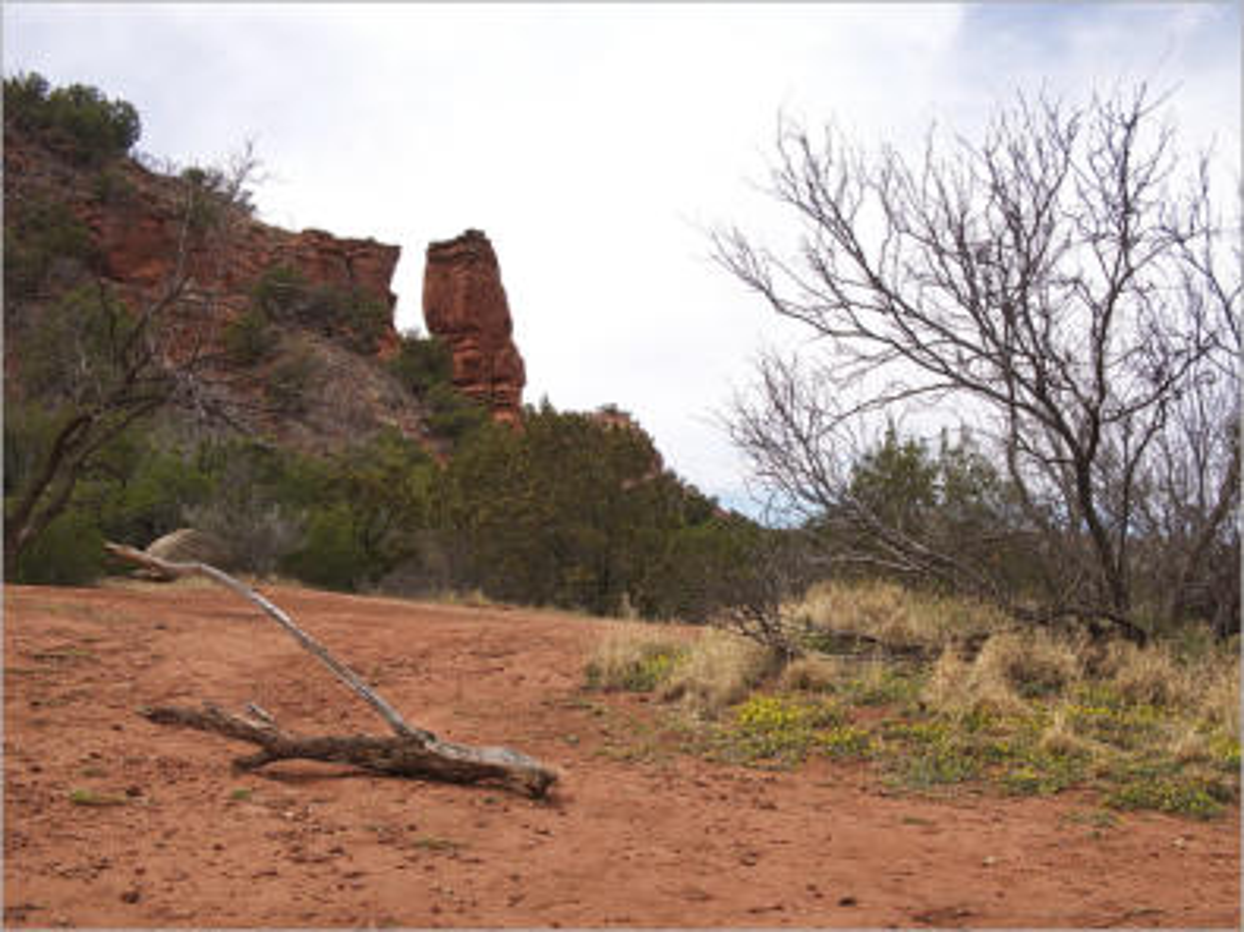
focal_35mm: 40
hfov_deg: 46.8
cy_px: 466
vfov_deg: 35.9
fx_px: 1437
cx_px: 622
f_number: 9
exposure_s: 1/400
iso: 200
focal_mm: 20
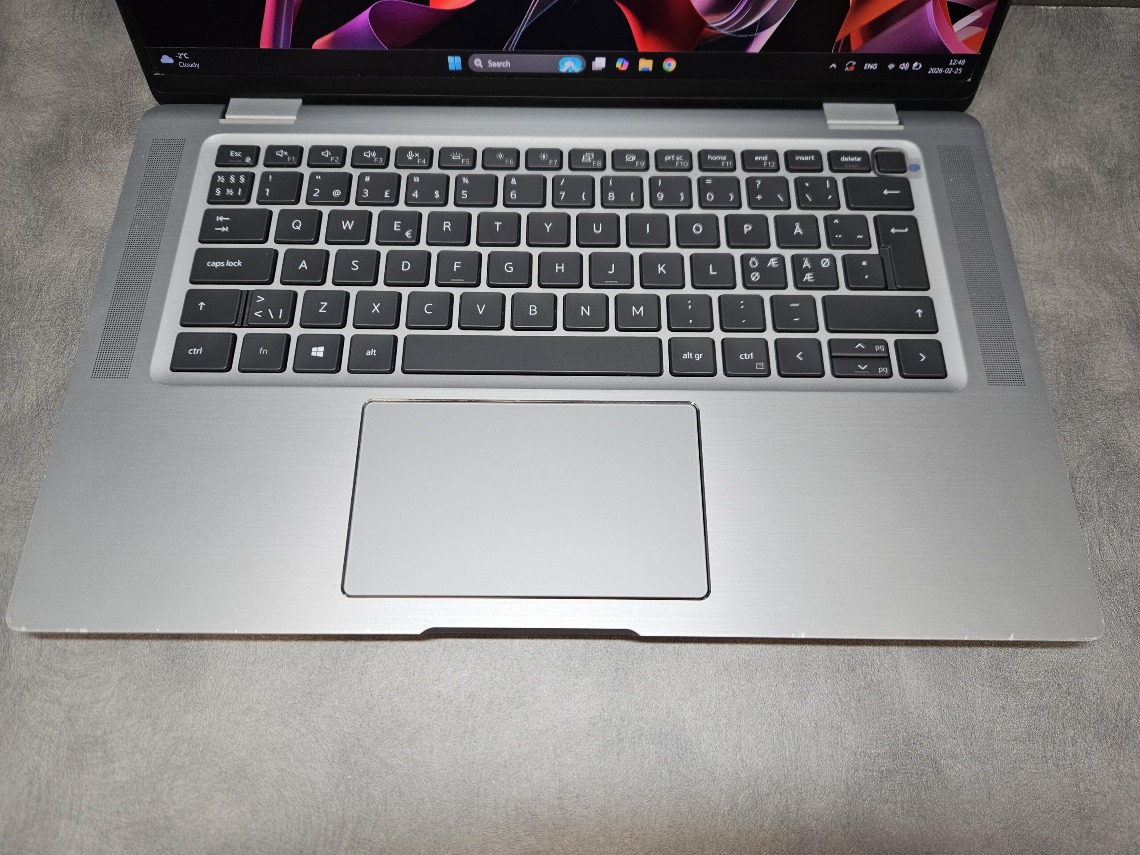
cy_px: 428
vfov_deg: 58.9
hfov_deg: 73.9
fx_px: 757
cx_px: 570
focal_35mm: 23
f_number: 1.8
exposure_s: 1/101
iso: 64
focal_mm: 5.4
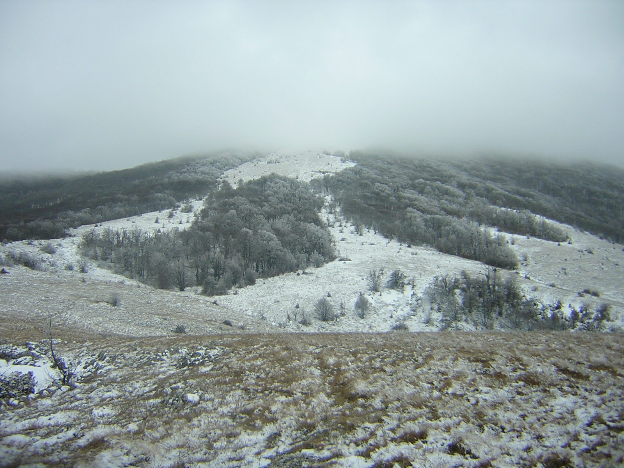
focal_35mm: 36
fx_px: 649
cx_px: 312
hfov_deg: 51.4
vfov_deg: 39.7
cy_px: 234
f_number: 2.6
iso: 100
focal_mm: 4.7
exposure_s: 1/115
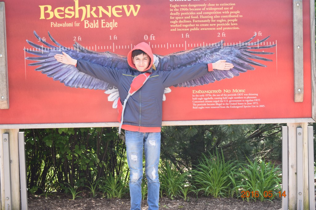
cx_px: 158
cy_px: 105
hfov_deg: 24.6
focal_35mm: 82
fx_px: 724
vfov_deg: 16.5
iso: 400
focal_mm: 55
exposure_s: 1/125
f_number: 9
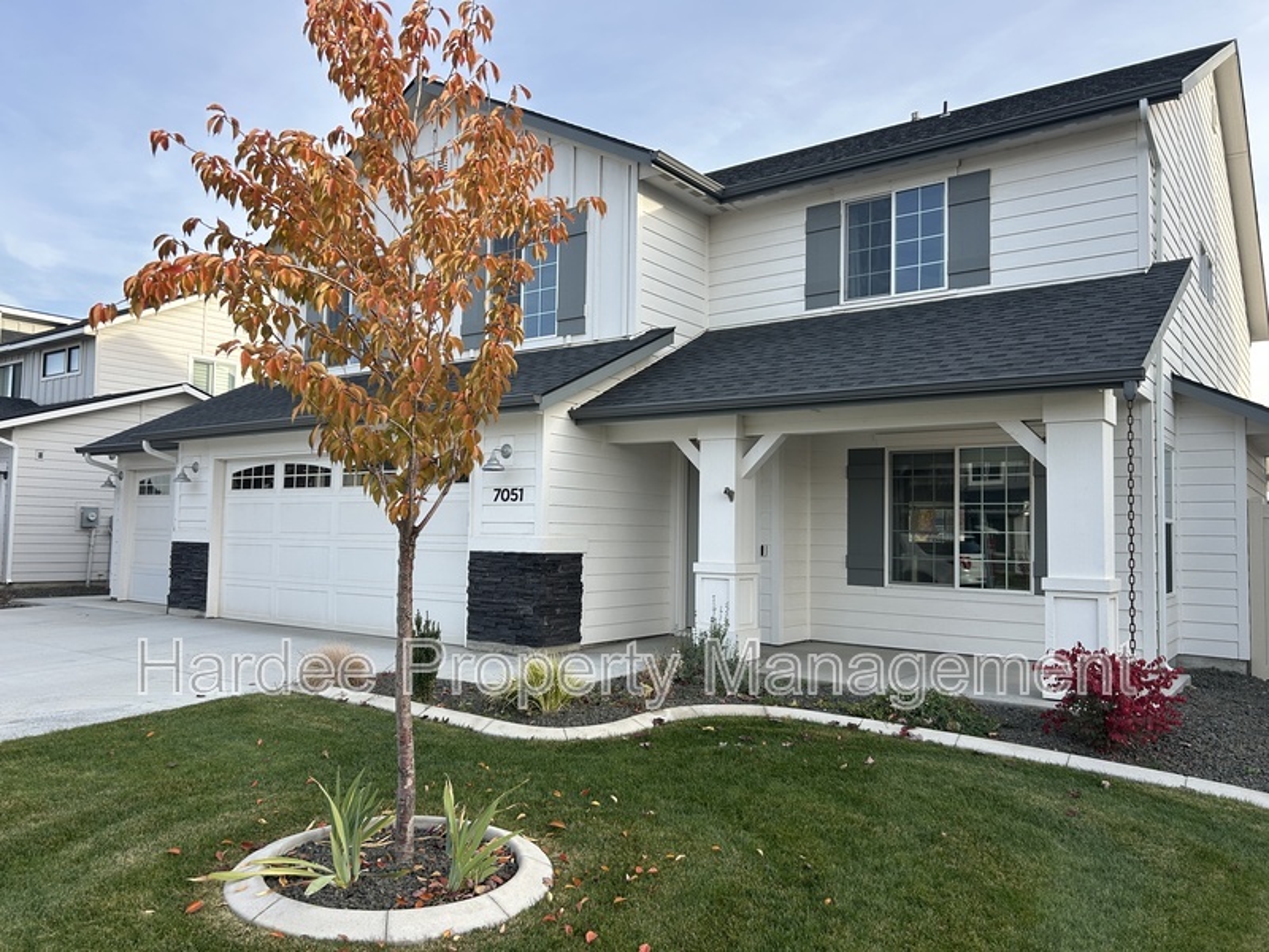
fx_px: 953
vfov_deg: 53.1
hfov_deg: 67.3
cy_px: 476
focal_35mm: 26
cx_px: 634
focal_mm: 5.7
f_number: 1.5
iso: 50
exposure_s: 1/1019
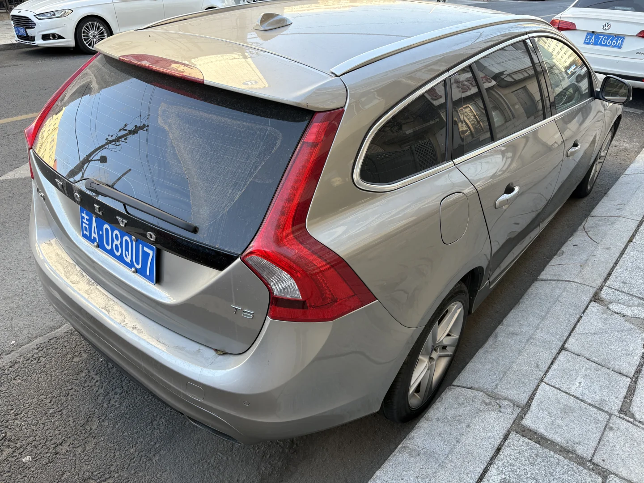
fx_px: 484
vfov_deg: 53.1
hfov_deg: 67.3
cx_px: 322
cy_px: 242
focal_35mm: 26
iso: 50
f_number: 1.6
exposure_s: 1/251
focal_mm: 5.96
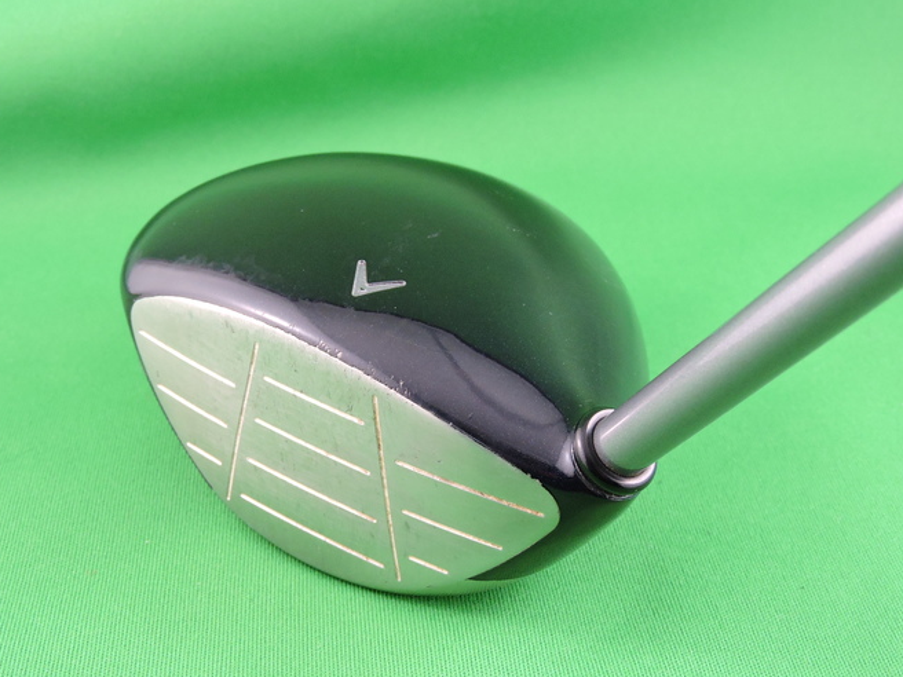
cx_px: 423
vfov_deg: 27.5
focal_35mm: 53
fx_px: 1383
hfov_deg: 36.2
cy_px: 384
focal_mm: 8.1
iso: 360
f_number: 4
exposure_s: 1/30
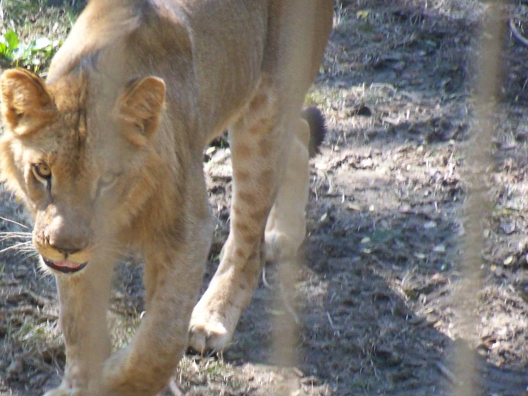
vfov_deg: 4.0
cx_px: 153
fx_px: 5628
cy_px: 277
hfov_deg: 5.4
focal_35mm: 369
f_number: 7.8
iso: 400
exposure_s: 1/125
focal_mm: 43.8
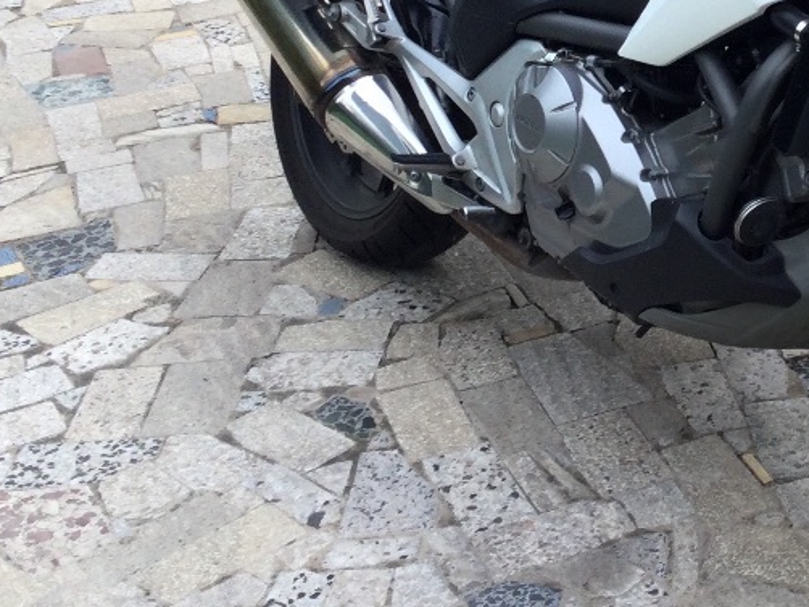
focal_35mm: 79
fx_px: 1847
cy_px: 21
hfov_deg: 23.9
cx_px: 751
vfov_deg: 18.3
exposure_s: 1/323
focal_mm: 3.3
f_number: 2.4
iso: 25
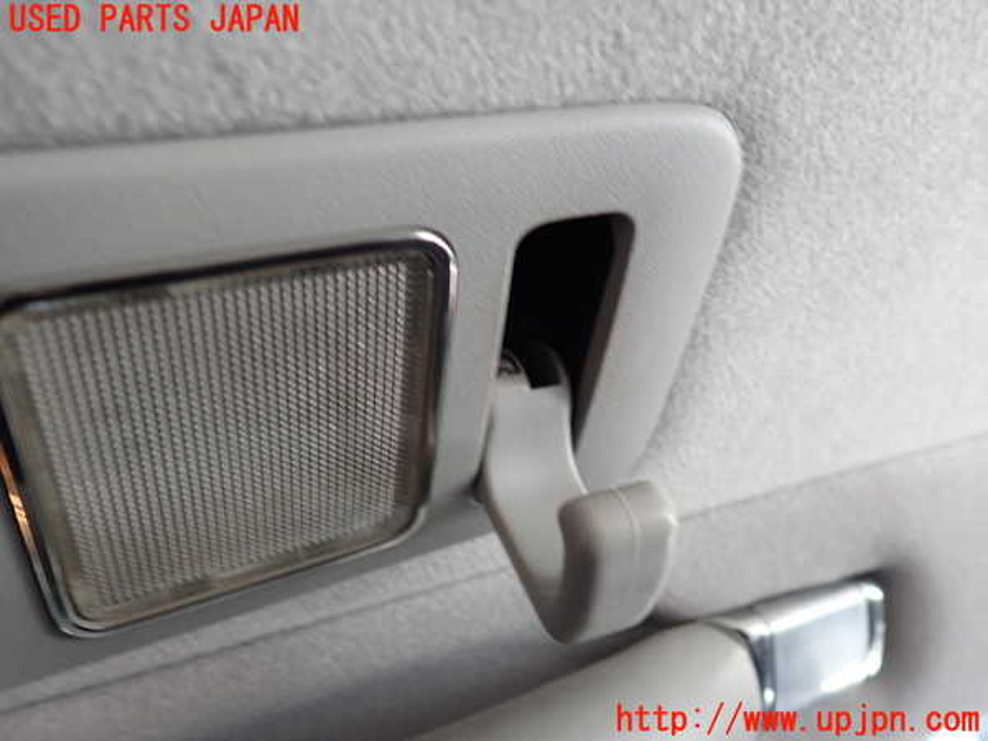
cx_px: 494
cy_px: 370
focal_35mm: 30
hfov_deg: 60.0
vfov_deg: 46.8
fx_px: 856
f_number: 2.3
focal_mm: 5.4
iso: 250
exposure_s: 1/30
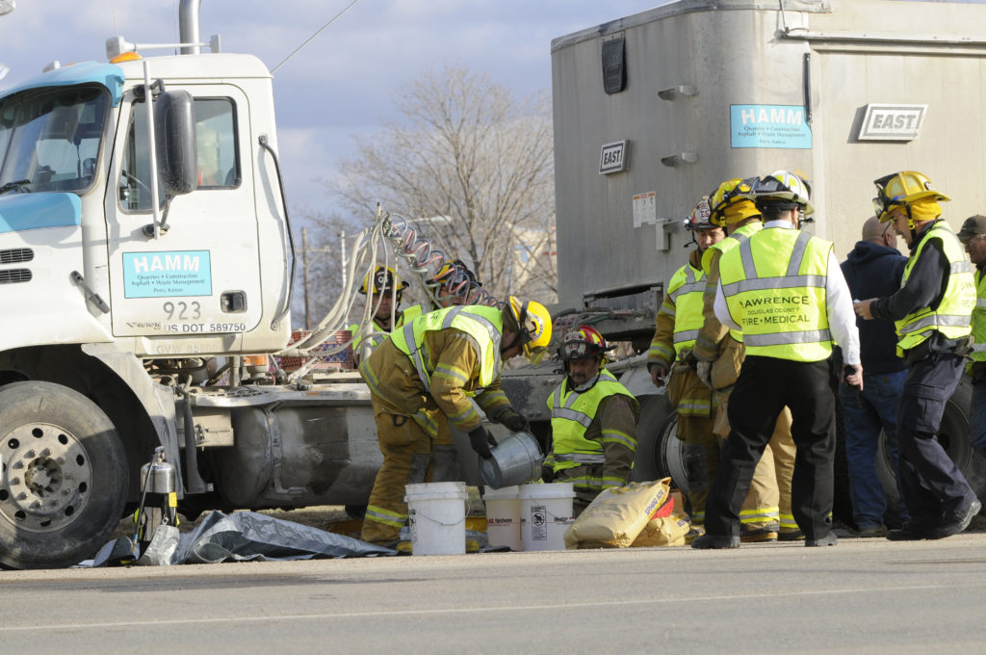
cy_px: 328
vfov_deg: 8.1
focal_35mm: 168
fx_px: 4595
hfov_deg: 12.2
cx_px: 493
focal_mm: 112
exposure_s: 1/1000
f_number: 6.3
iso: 400
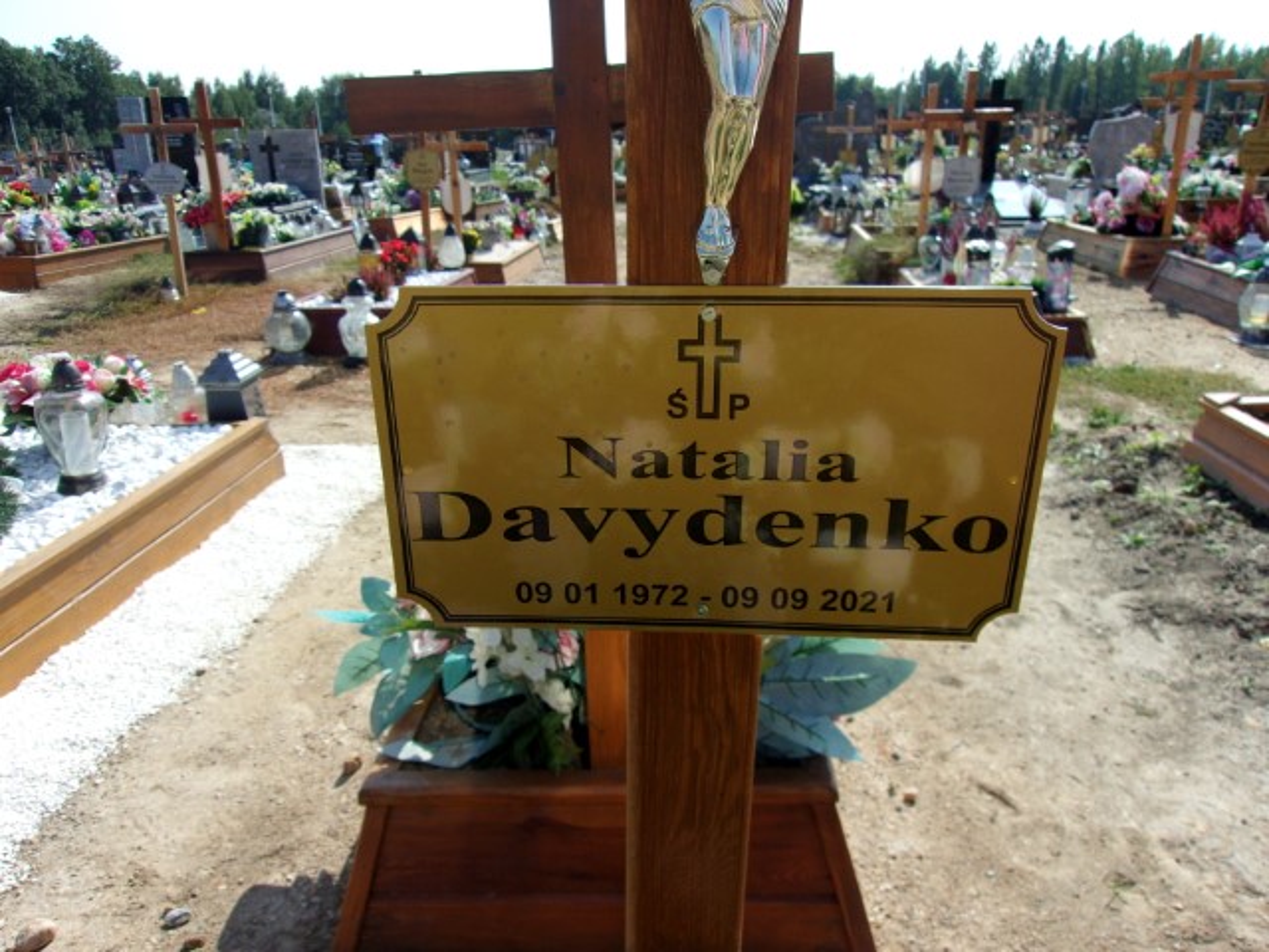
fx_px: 990
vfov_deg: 51.4
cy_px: 476
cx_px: 634
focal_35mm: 27
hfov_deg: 65.3
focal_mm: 4.9
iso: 80
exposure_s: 1/85
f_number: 10.4
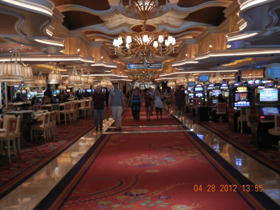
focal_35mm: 52
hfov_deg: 36.8
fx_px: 421
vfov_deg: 28.0
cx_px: 140
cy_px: 105
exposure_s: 1/14.3
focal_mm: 9.3
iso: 400
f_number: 3.9
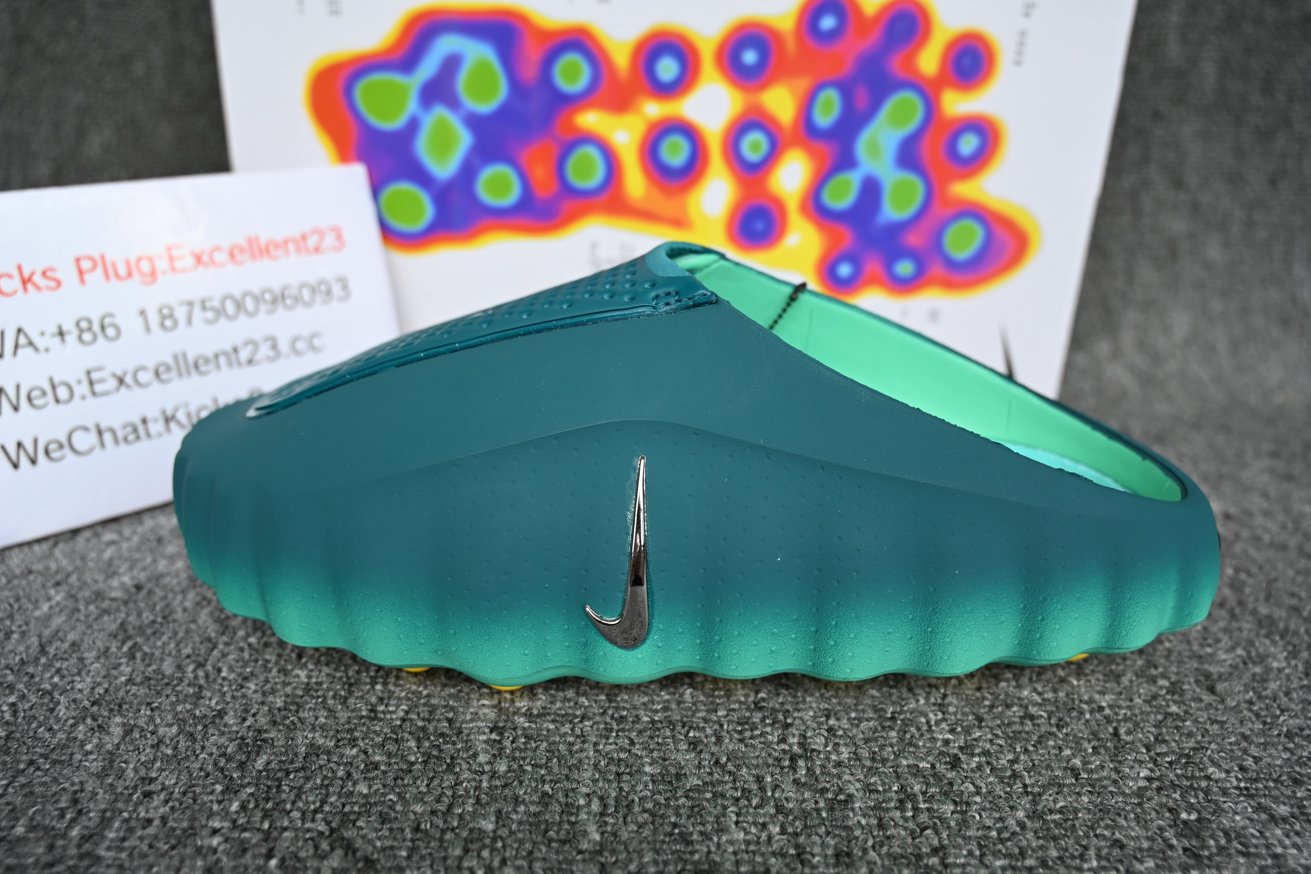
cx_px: 656
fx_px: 1056
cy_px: 437
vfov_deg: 45.0
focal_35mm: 29
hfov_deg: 63.7
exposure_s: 1/125
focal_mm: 29
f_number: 5.6
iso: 400
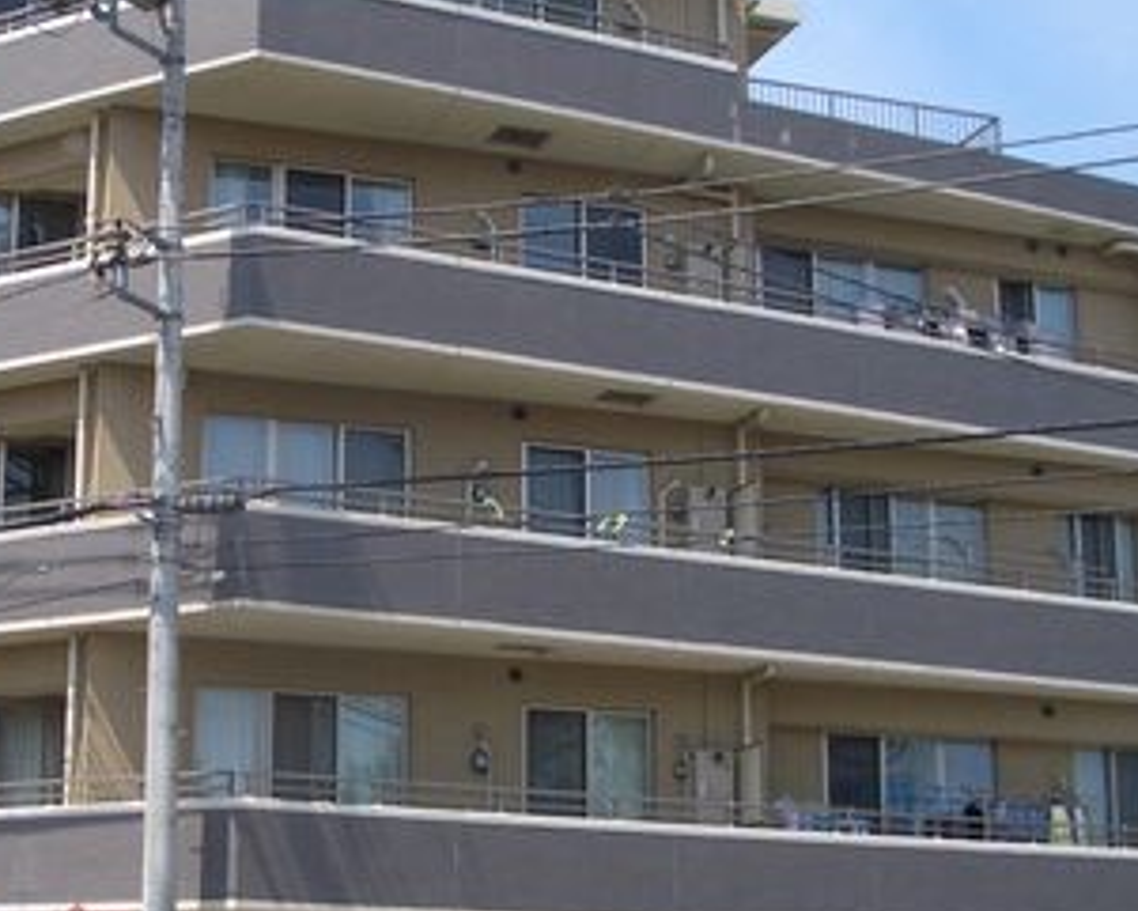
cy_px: 514
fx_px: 2291
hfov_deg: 27.5
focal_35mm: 68
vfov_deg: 22.5
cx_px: 295
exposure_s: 1/320
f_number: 4.3
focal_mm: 5.8
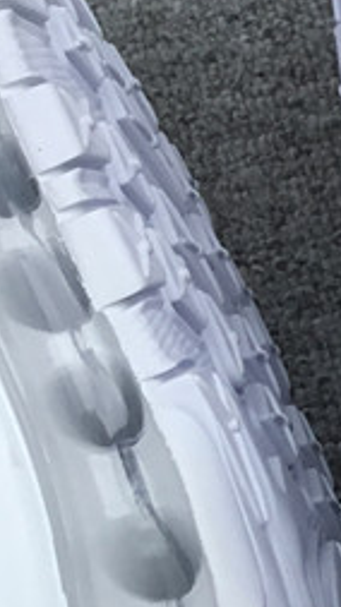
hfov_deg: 8.8
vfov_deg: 17.6
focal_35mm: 120
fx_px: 1932
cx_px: 927
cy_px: 563
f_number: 2.4
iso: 25
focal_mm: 3.3
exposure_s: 1/652
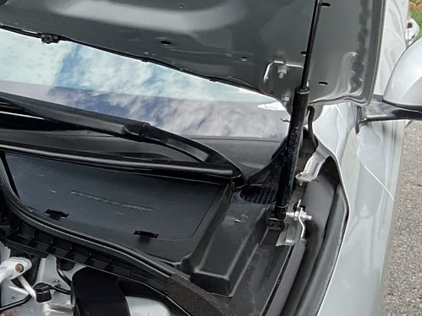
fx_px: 1073
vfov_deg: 16.6
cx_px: -172
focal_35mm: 88
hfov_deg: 19.9
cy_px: 256
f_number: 1.8
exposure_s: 1/259
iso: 16
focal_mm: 3
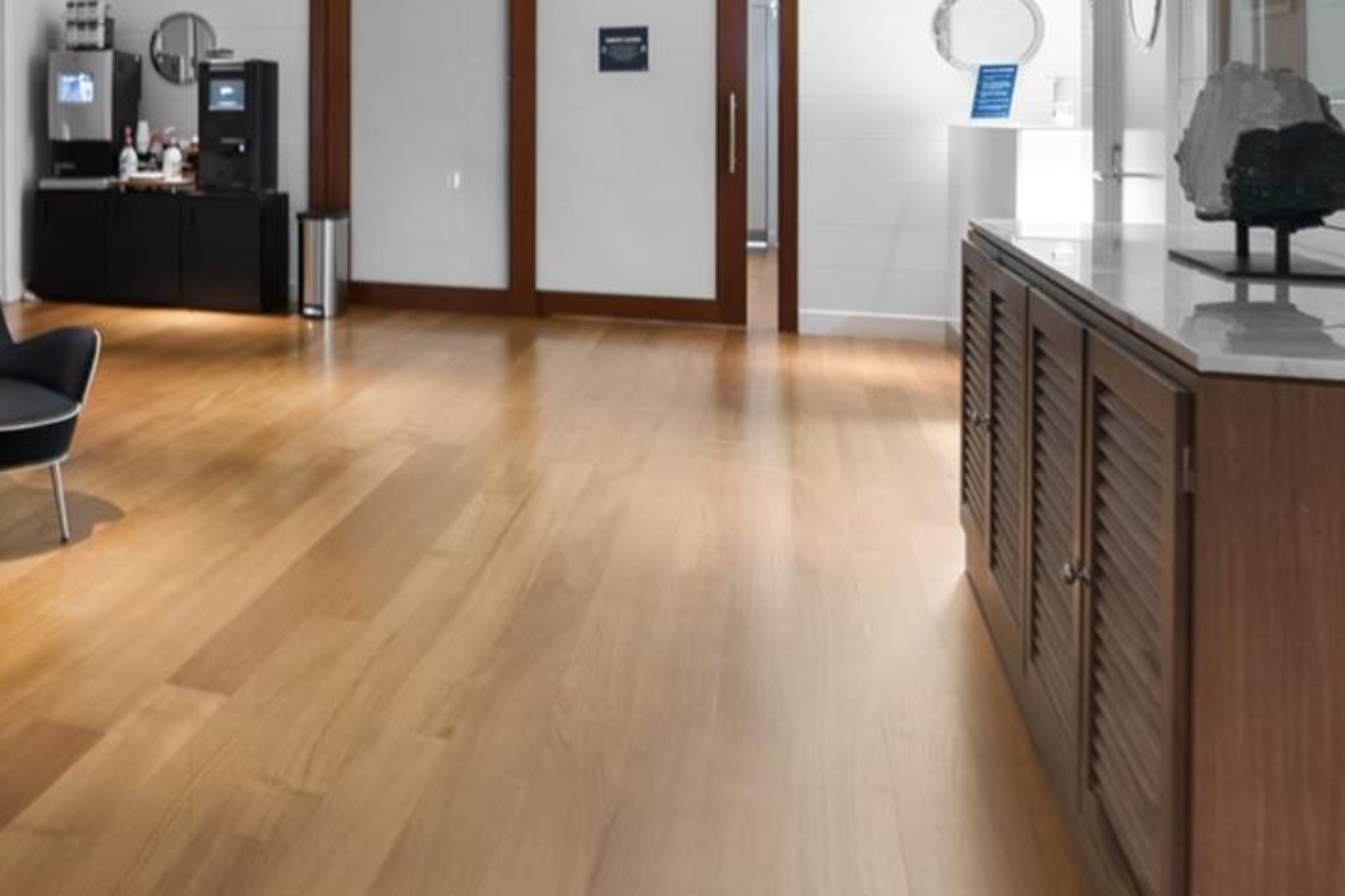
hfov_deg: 43.2
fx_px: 1419
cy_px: 182
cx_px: -11
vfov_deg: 34.0
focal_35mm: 38
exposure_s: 1/5
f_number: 4
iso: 640
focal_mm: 17
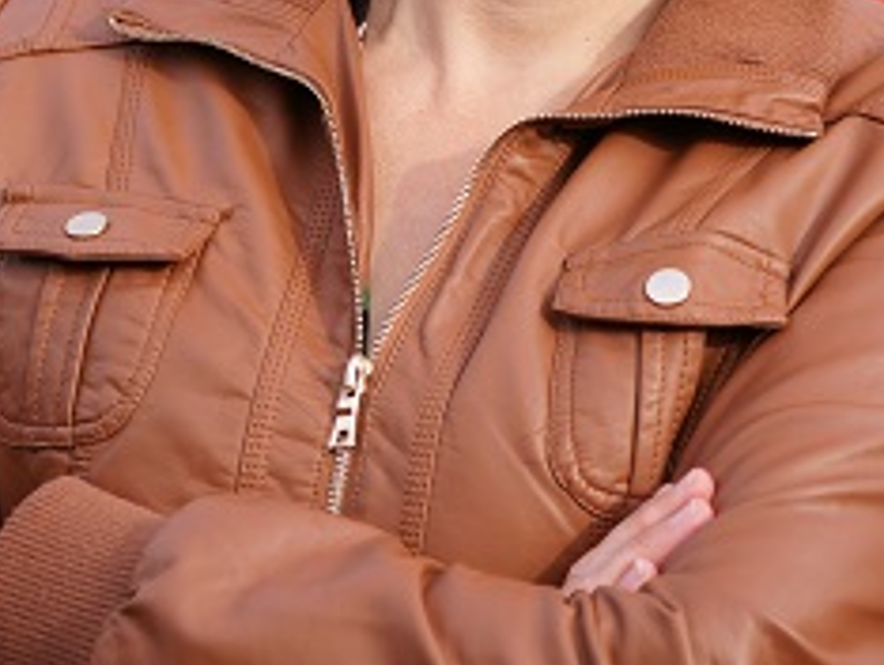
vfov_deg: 4.8
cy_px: -144
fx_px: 7874
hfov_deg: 6.4
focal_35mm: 308
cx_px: 395
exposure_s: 1/250
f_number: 6.3
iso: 200
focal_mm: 150
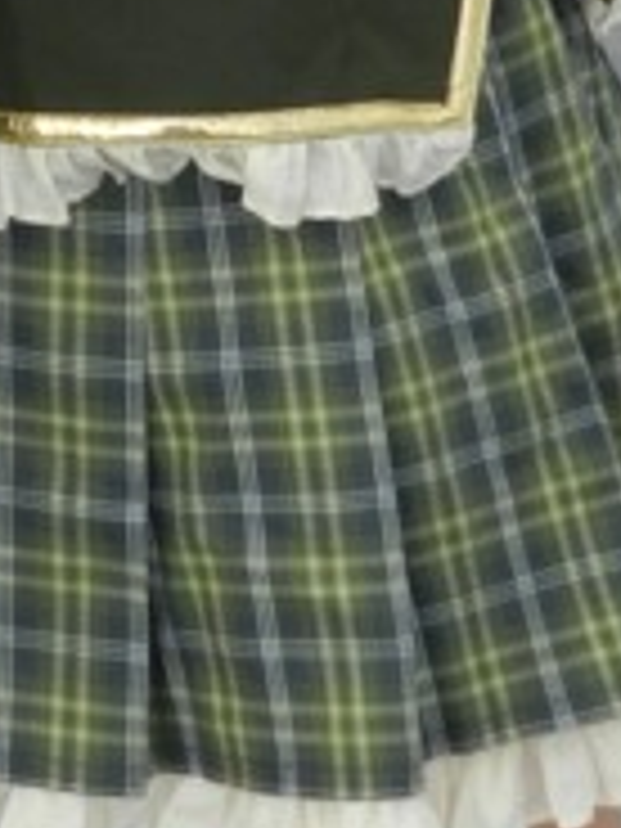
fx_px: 5525
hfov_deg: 6.4
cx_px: -302
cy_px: -360
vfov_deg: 8.4
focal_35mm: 231
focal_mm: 9.4
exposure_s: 1/400
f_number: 4.4
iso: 160
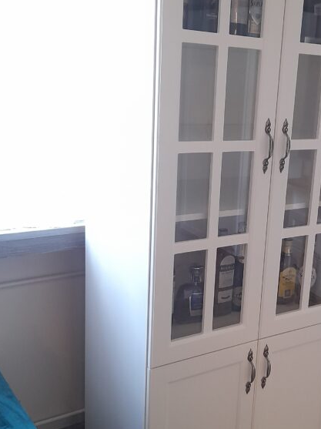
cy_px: 228
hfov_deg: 30.9
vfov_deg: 41.2
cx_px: 243
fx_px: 569
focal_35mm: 46
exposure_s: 1/33
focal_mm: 4.6
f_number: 2
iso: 320
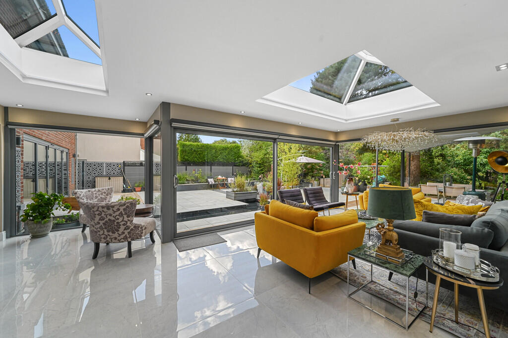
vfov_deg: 81.1
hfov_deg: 104.3
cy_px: 169
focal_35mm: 14
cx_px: 254
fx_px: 197
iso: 400
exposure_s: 1/13
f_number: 8
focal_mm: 14
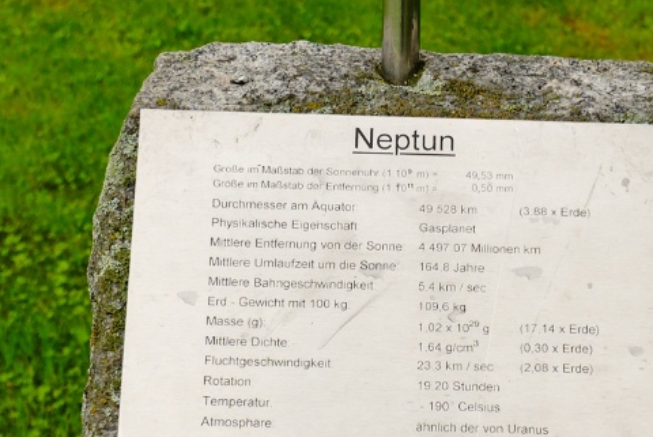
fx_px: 1797
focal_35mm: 99
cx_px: 442
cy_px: 343
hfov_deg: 20.5
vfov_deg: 13.8
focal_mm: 24
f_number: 8
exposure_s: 1/125
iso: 100
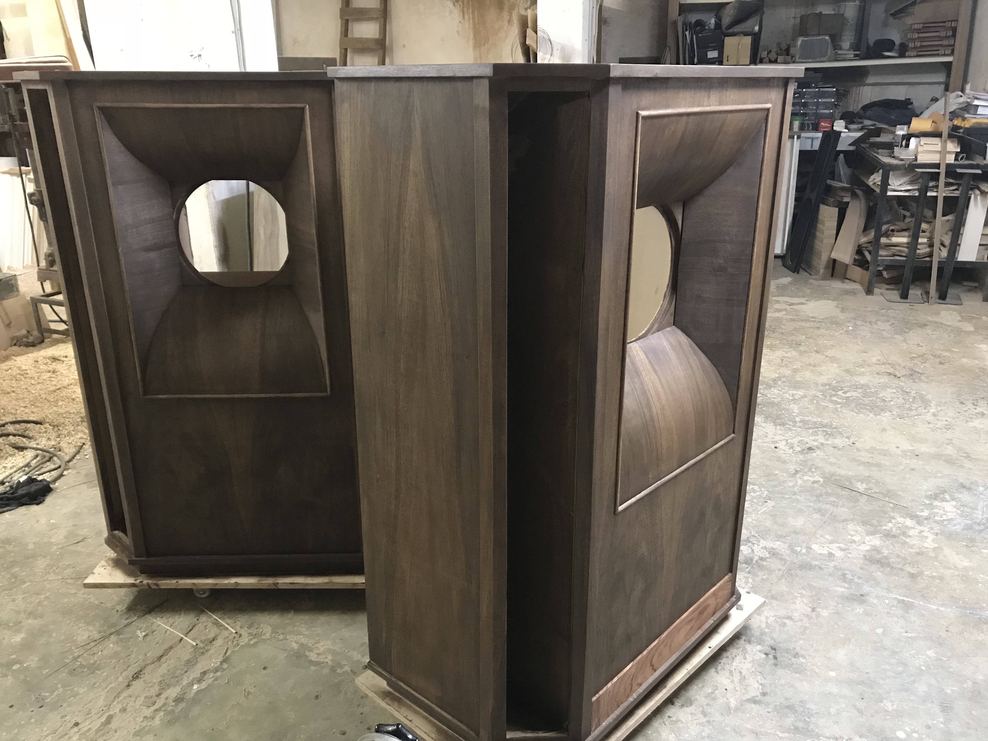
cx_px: 494
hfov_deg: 63.4
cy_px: 370
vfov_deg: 49.7
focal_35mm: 28
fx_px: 799
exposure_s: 1/6
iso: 80
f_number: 1.8
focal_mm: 3.99
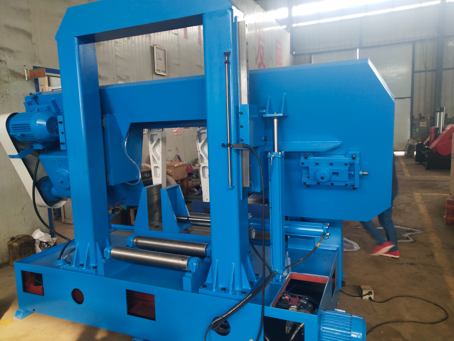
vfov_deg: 46.8
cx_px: 227
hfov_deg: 60.0
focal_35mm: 30
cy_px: 170
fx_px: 393
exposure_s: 1/50
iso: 204
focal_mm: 3.95
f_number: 1.8
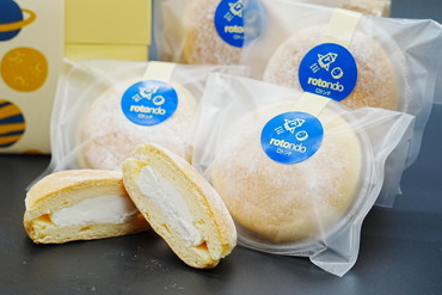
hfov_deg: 24.3
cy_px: 101
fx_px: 1019
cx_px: 141
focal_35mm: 83
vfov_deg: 16.4
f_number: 5.6
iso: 1250
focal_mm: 59
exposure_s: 1/320
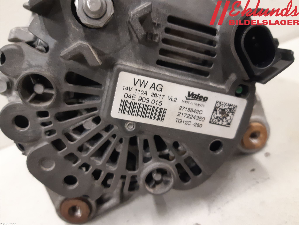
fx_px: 225
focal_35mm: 26
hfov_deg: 67.3
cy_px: 112
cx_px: 150
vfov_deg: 53.1
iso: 250
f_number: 1.7
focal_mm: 3.93
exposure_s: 1/33
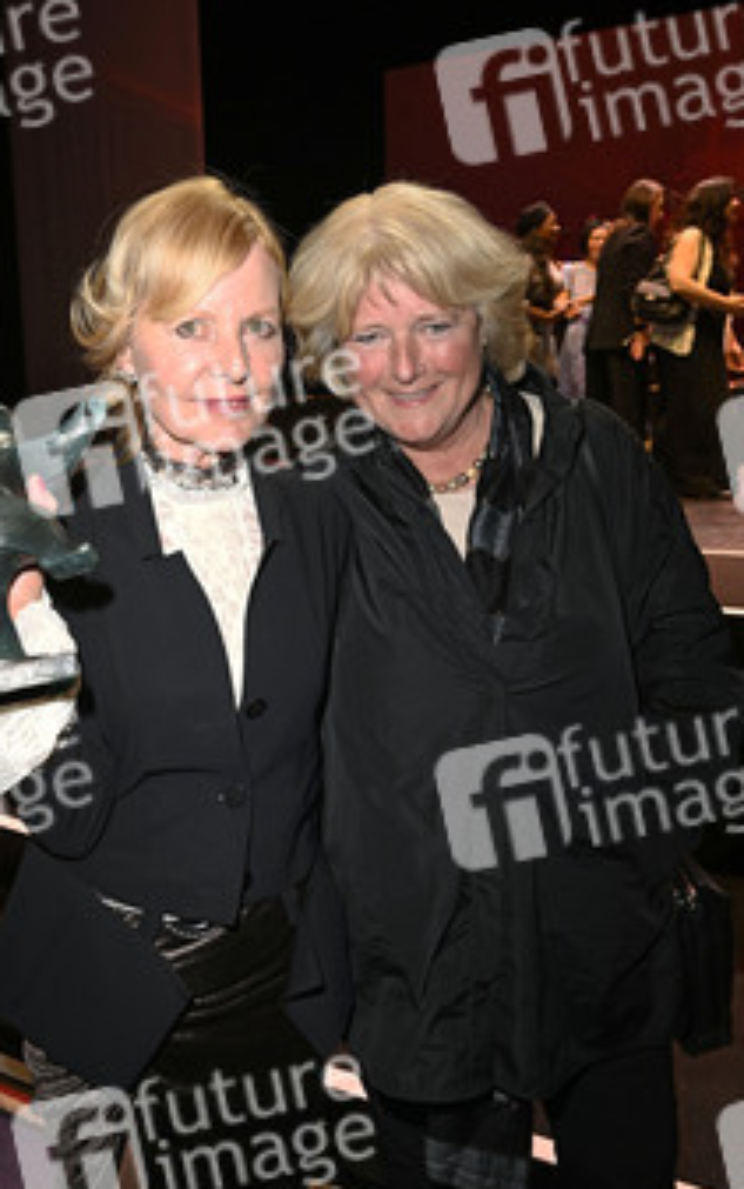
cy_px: 610
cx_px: 296
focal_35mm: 29
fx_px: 940
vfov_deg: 64.6
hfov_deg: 43.0
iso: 1250
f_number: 5.6
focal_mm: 24
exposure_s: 1/60
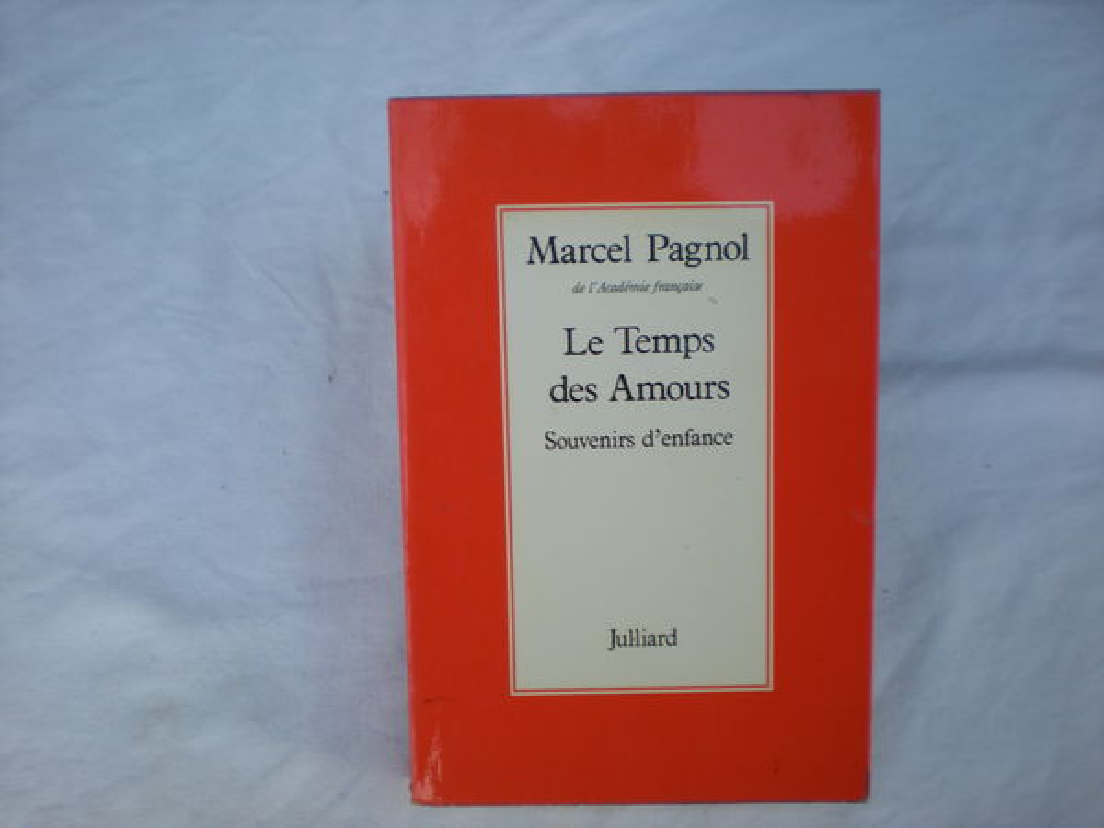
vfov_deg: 37.7
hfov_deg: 49.0
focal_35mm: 38
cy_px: 414
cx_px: 552
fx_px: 1212
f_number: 3.1
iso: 64
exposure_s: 1/120
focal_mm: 6.3
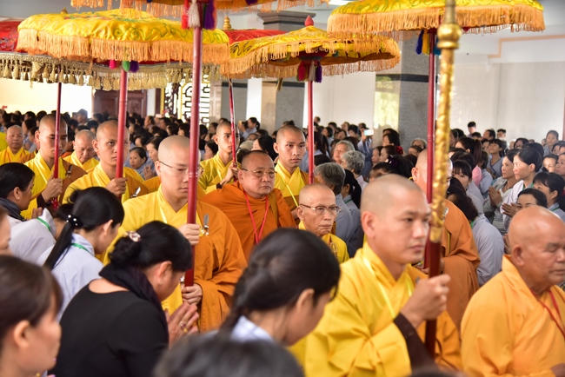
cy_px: 188
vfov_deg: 23.4
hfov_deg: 34.5
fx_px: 911
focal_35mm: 58
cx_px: 282
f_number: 4
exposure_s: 1/50
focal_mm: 58
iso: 800
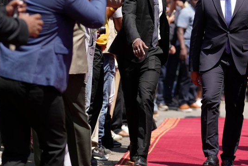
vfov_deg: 6.4
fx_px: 1468
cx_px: 215
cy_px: 31
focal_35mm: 213
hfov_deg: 9.6
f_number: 2.8
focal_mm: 112
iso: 500
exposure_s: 1/4000
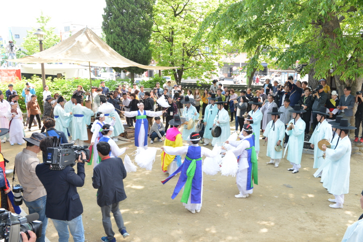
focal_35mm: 31
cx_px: 182
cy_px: 121
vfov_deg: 42.4
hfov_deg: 60.3
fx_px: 313
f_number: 8
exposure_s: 1/160
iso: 800
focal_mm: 31
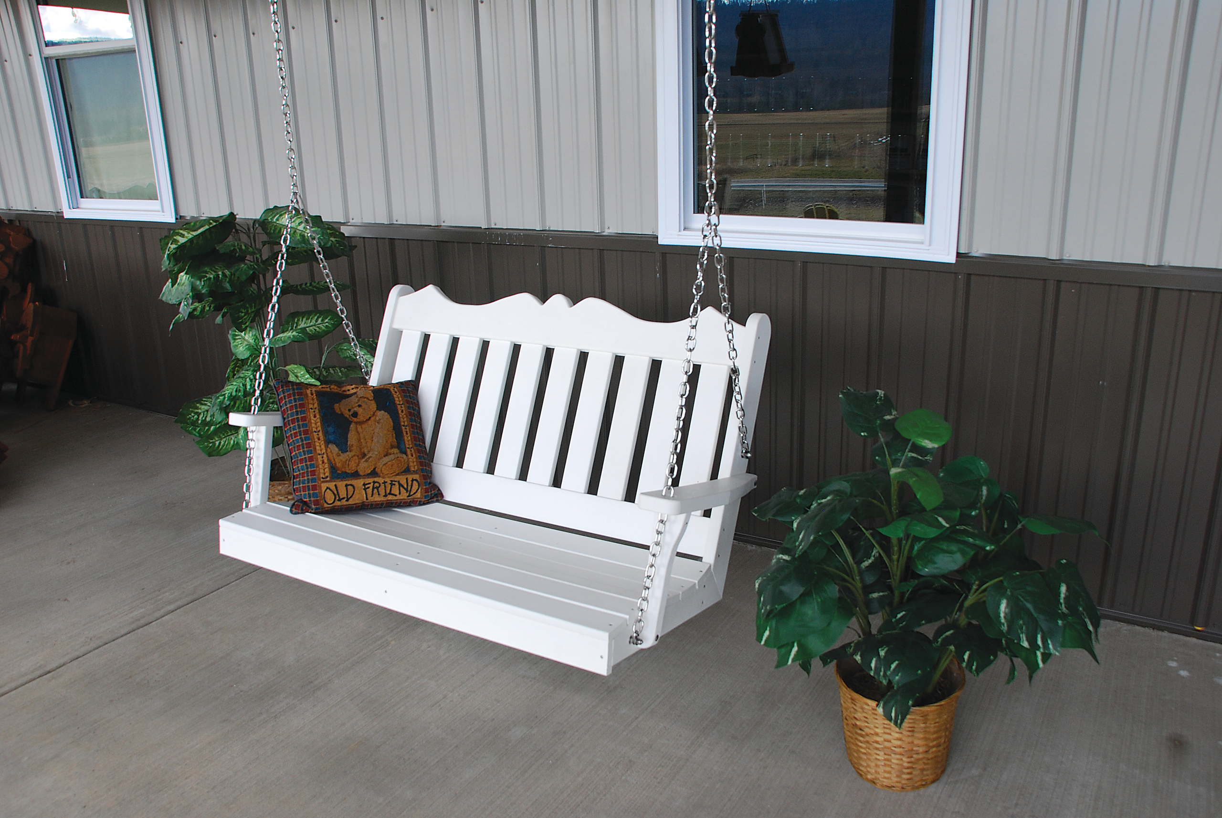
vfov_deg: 48.1
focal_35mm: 27
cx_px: 611
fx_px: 918
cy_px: 409
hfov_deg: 67.3
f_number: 9
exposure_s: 1/50
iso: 200
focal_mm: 18
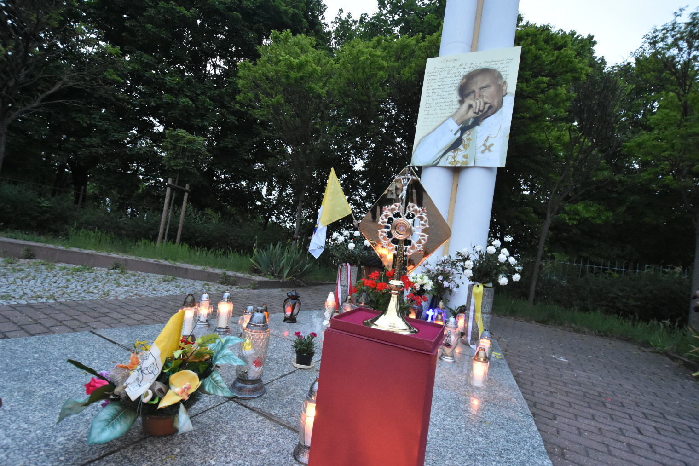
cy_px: 240
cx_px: 347
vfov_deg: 73.7
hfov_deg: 96.7
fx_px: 311
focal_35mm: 16
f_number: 3.5
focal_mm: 10
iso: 4000
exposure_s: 1/50
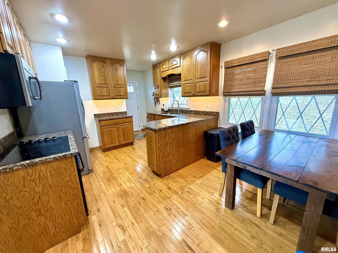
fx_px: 137
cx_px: 169
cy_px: 126
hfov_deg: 102.1
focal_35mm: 14
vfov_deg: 85.7
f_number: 2.2
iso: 320
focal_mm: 2.22
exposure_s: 1/60
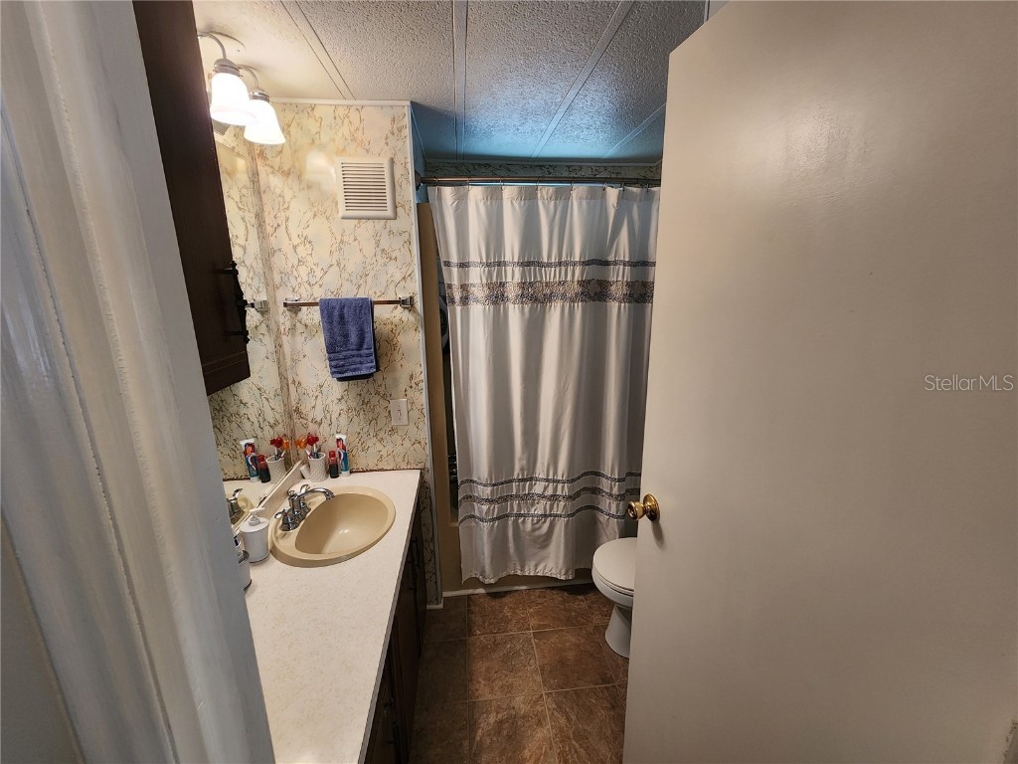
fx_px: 382
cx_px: 509
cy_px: 382
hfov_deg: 106.2
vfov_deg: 89.9
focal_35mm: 13
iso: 250
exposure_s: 1/60
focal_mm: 2.2
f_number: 2.2
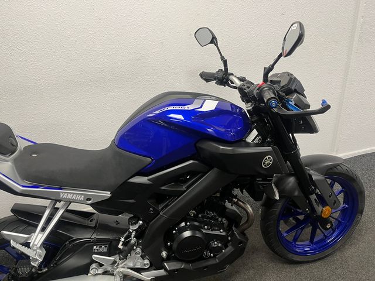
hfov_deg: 67.3
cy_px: 140
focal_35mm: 26
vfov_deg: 53.1
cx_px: 188
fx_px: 282
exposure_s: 1/50
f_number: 1.6
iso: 80
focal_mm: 5.1
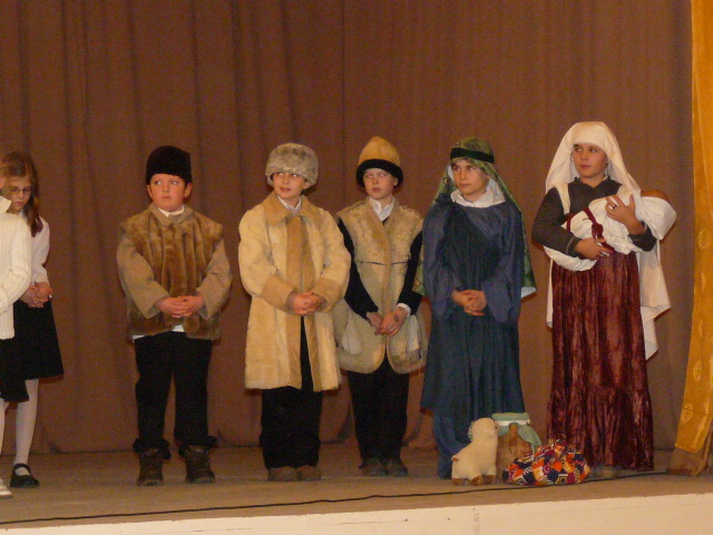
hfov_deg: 18.7
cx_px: 356
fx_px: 2163
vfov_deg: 14.1
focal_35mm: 105
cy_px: 268
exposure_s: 1/40
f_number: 3.2
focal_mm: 10.4
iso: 640
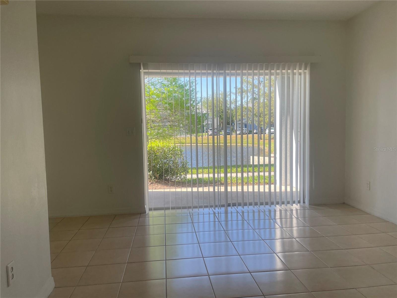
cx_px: 198
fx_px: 298
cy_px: 149
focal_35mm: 26
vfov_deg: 53.1
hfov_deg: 67.3
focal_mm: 4.2
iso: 32
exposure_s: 1/384
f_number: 1.6
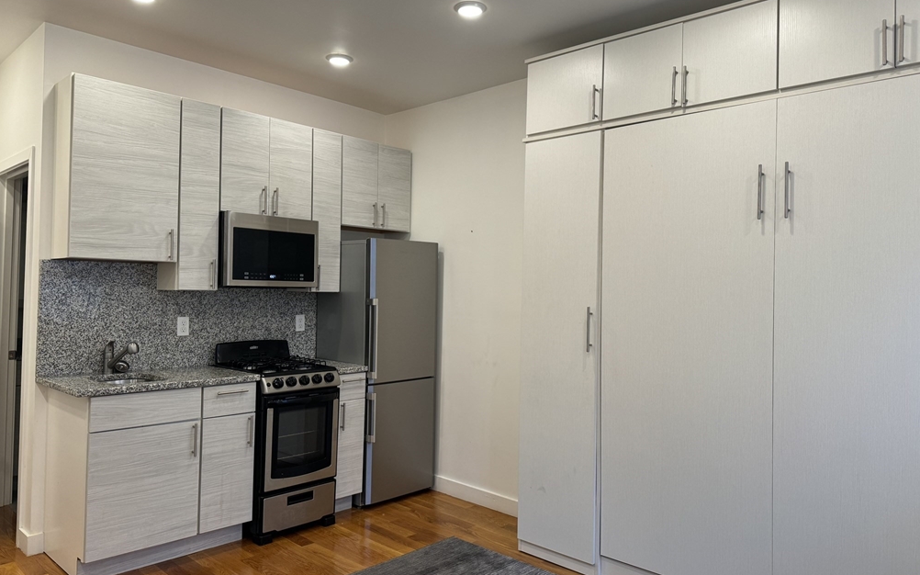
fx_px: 652
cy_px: 280
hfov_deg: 70.4
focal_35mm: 26
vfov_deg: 47.6
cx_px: 465
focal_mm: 6.86
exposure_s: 1/120
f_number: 1.78
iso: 125
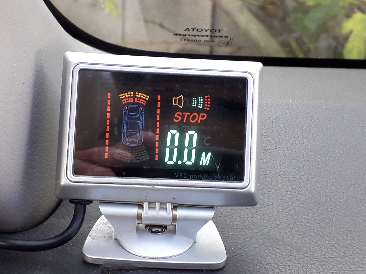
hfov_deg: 65.3
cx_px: 183
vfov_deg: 51.4
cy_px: 137
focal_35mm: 27
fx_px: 285
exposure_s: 1/100
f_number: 1.9
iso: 80
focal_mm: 3.6
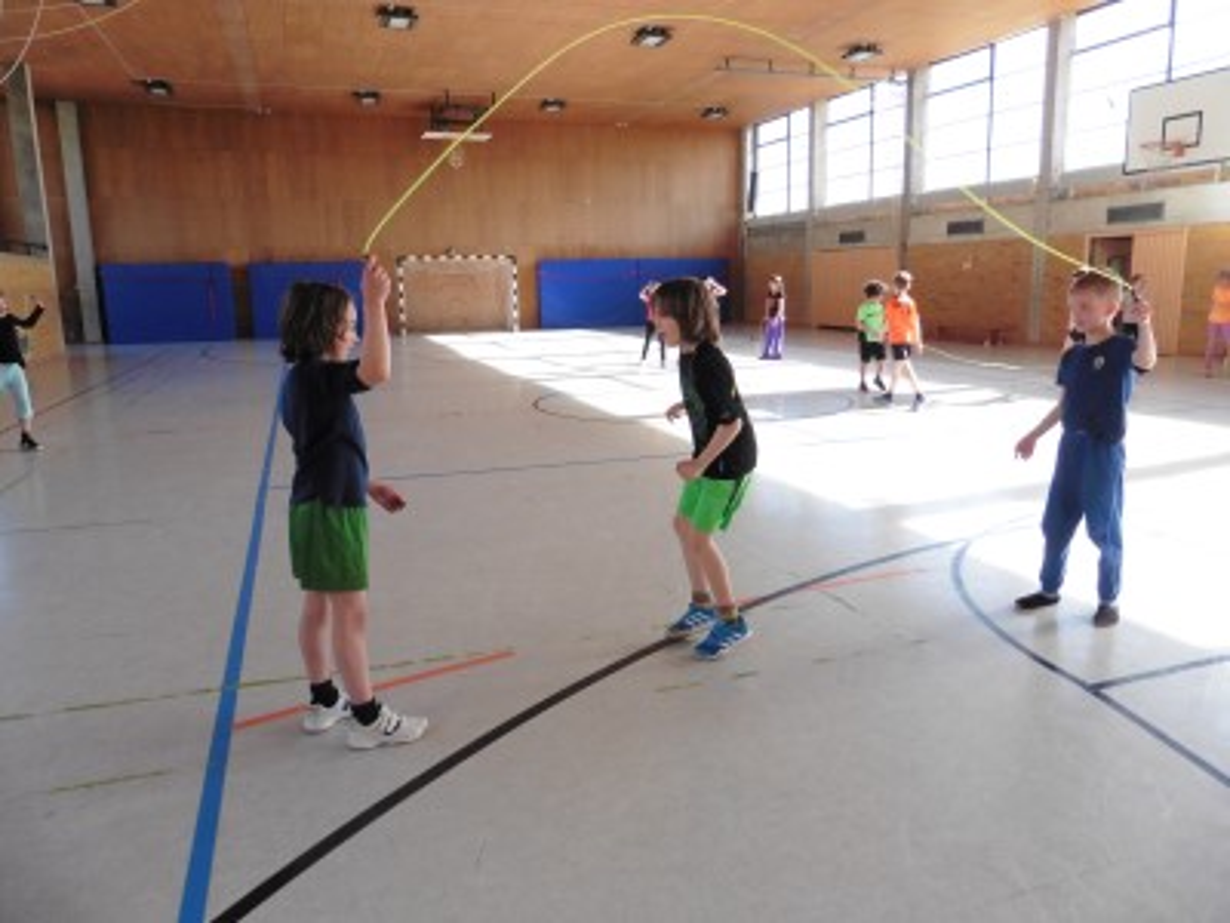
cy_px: 462
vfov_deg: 56.8
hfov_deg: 71.6
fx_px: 853
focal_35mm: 24
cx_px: 615
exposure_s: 1/320
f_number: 4
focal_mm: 4.3
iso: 320
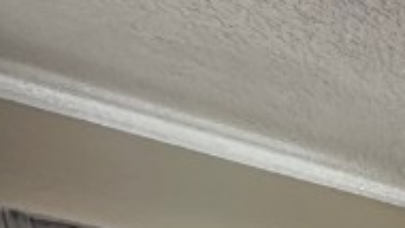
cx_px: 914
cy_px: 746
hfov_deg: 16.0
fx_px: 881
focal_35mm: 82
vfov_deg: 9.8
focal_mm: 2.22
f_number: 2.2
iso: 320
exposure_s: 1/72
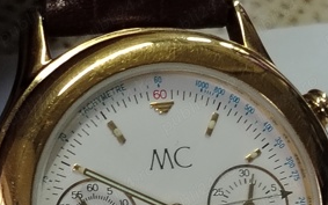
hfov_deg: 12.2
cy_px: 212
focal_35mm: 171
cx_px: 158
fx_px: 1529
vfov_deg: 7.6
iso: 1082
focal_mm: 5.25
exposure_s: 1/33.3
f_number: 1.75
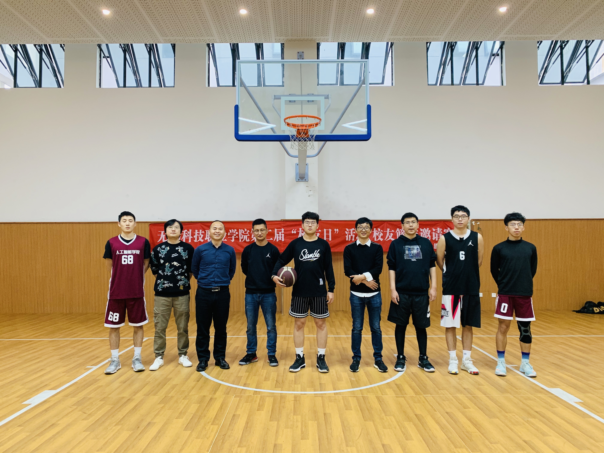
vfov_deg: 53.1
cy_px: 226
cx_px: 302
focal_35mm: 26
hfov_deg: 67.3
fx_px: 454
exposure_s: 1/62
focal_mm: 4.25
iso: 100
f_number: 1.8
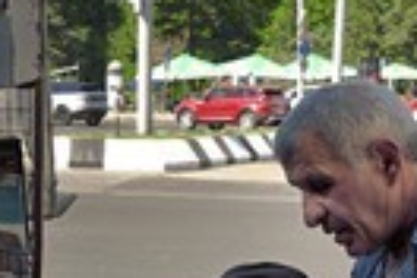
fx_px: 1286
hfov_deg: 18.2
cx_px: 63
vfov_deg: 11.8
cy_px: 404
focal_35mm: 111
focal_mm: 35
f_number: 7.1
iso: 200
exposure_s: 1/250
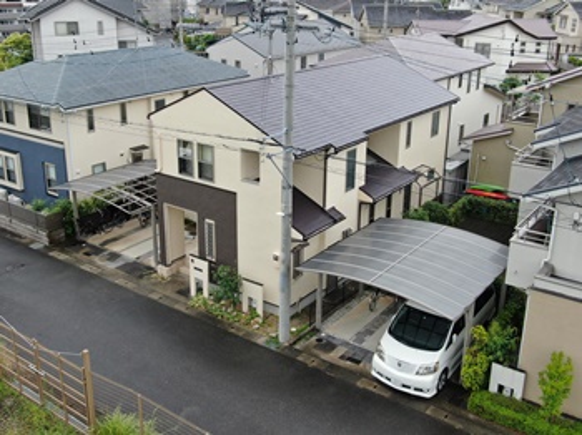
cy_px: 218
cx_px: 291
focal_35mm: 36
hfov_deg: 51.4
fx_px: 605
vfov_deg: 39.6
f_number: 3.3
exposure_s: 1/80
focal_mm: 6.21
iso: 100
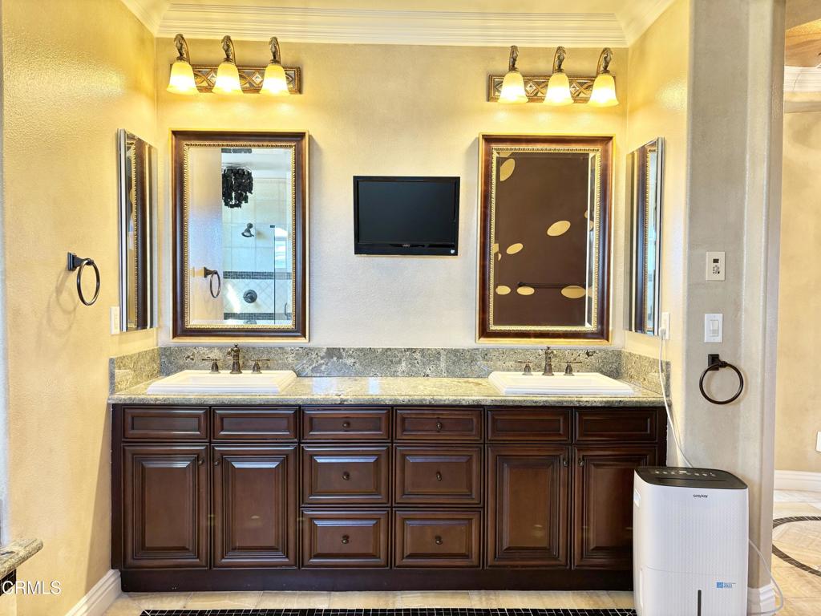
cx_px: 410
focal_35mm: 26
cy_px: 308
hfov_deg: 67.3
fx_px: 617
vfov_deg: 53.1
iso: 125
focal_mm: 5.96
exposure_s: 1/60
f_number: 1.6
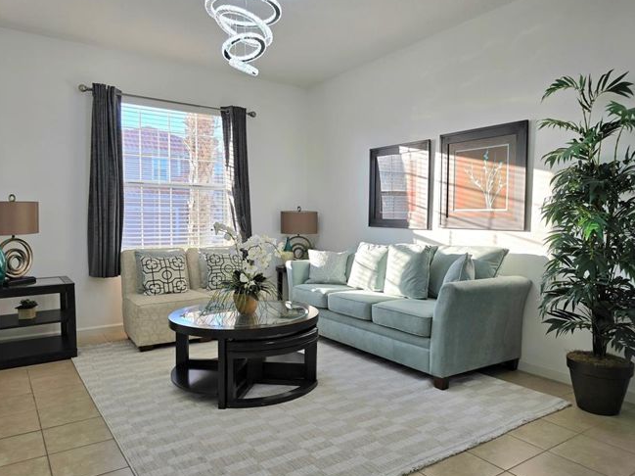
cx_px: 324
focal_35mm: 25
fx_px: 458
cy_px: 230
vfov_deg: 54.8
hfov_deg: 69.4
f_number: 1.7
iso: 16
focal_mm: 6.3
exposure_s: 1/120
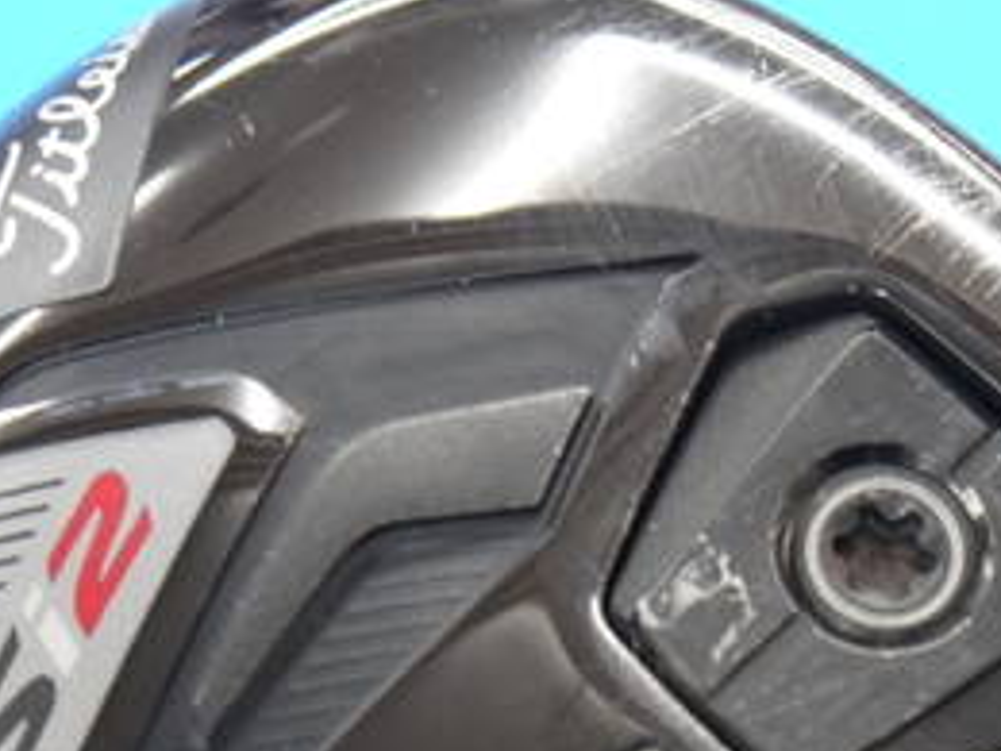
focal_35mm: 207
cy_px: 797
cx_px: 782
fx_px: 5986
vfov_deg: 7.1
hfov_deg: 9.5
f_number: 5.6
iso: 800
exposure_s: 1/40
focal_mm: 42
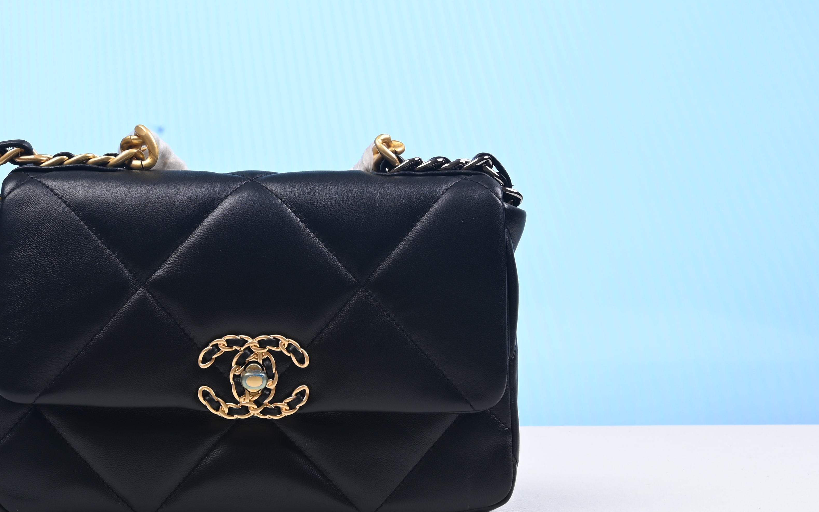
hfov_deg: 26.3
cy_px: 226
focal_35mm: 78
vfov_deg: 16.7
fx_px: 1741
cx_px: 253
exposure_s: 1/2
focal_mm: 40
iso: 100
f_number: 16
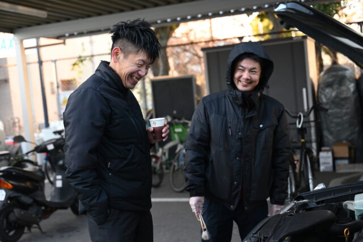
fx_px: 504
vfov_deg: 27.0
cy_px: 121
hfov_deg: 39.6
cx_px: 182
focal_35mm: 50
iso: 2000
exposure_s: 1/1600
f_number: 2.8
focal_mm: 50
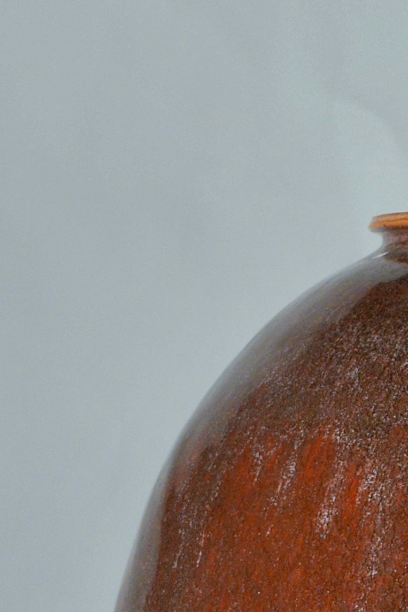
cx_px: 869
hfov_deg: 5.1
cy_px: 996
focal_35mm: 263
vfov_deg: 7.6
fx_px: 4469
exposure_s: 1/40
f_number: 9
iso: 1000
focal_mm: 50
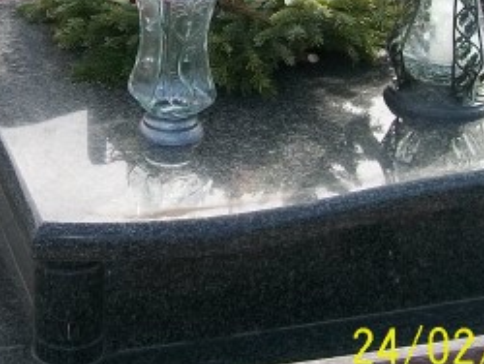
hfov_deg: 20.8
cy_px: -19
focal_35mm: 92
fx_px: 1288
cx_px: 45
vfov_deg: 15.7
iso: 80
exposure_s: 1/400
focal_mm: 6
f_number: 2.7
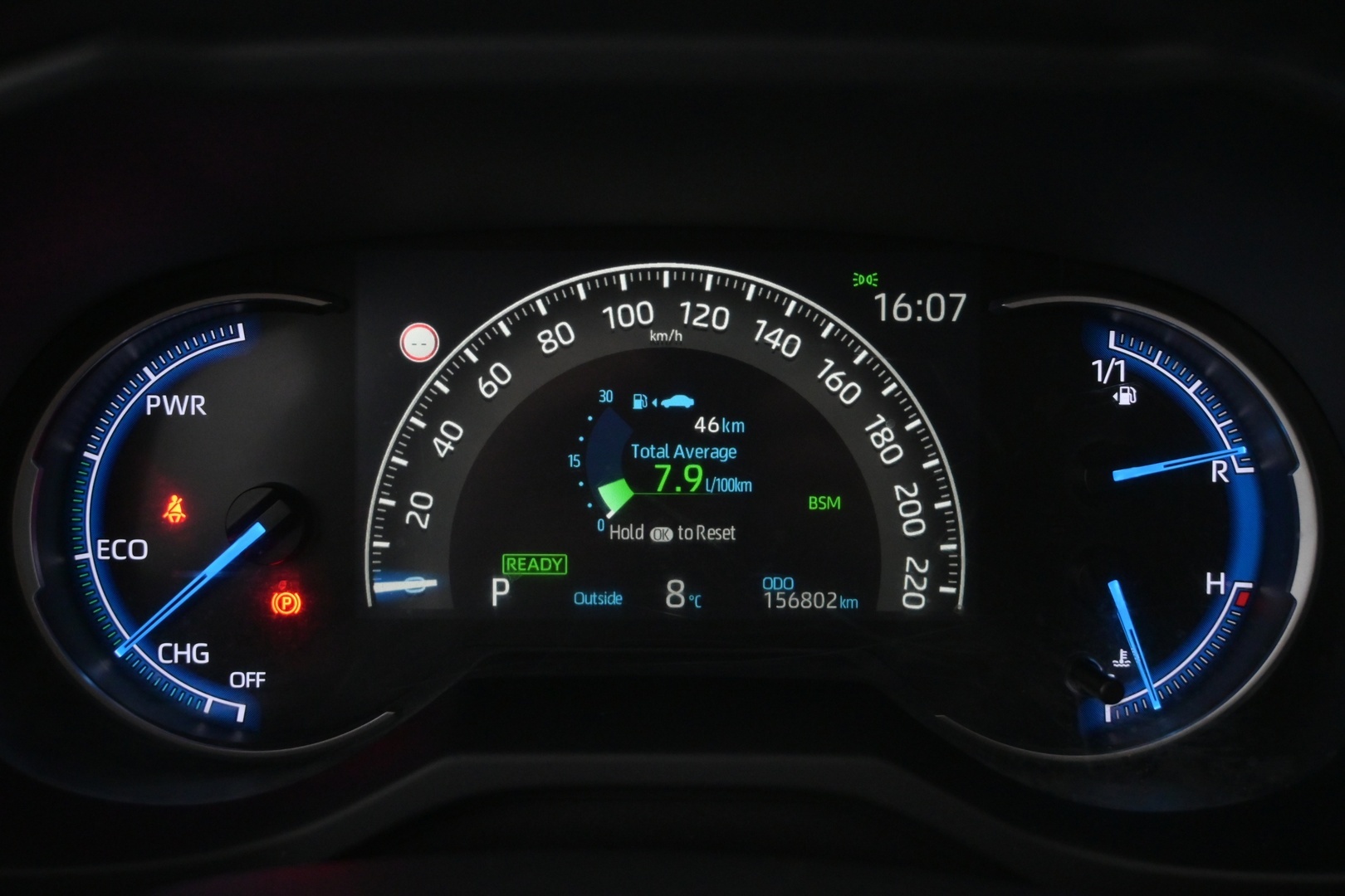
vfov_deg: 29.4
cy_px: 448
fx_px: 1709
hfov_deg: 43.0
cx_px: 672
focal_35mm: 46
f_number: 4.8
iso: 2800
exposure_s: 1/50
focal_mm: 30.5
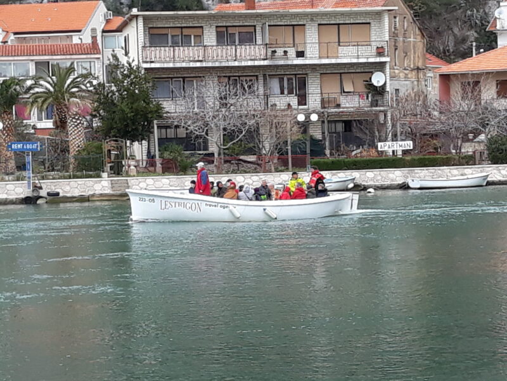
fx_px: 395
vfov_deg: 51.4
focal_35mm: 27
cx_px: 254
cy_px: 190
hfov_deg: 65.3
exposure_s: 1/231
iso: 40
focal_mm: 3.71
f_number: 1.7
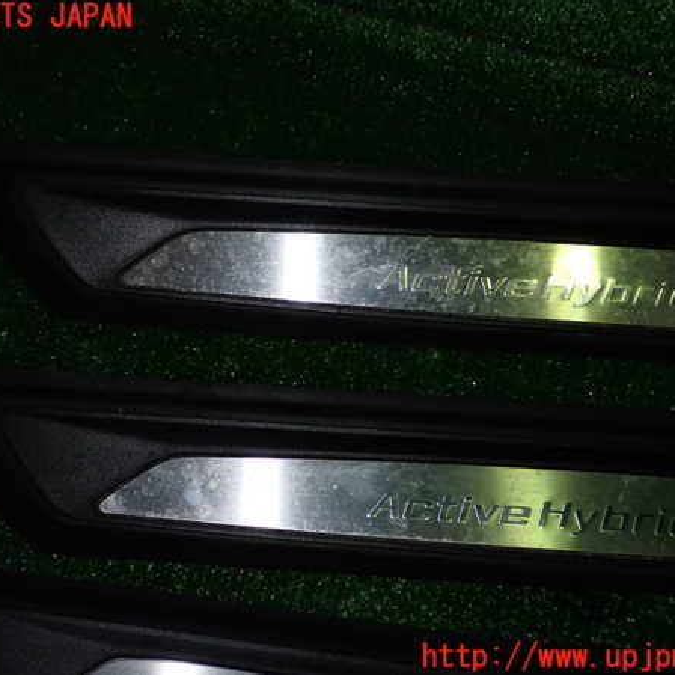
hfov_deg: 37.5
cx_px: 310
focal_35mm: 45
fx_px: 993
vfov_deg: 37.6
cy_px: 338
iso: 200
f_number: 8
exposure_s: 1/40
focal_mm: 6.83
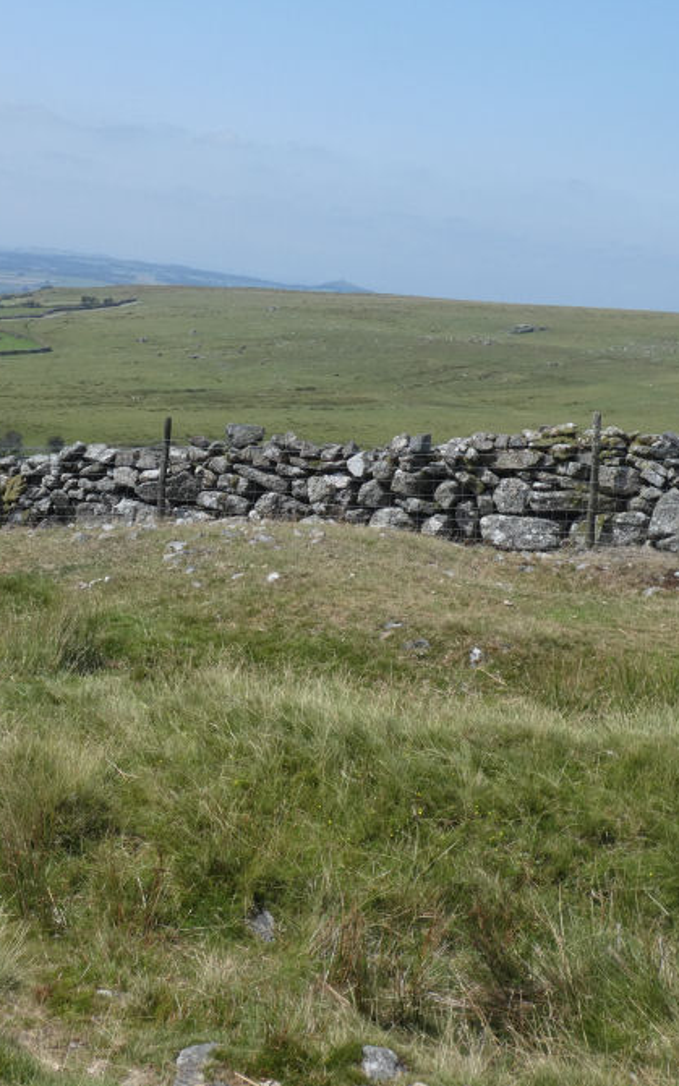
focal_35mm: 54
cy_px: 541
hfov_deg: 24.0
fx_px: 1598
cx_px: 301
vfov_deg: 37.5
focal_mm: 6.8
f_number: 4
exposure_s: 1/800
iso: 80
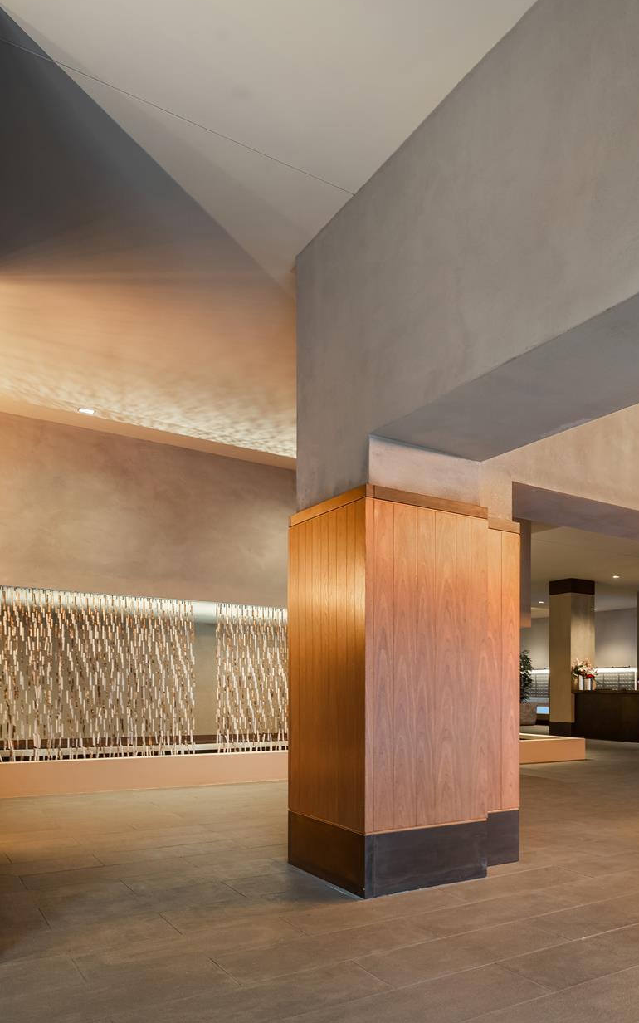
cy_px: 492
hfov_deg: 40.4
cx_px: 637
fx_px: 752
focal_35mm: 27
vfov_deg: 68.4
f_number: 10
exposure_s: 1/1.67
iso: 400
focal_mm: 17
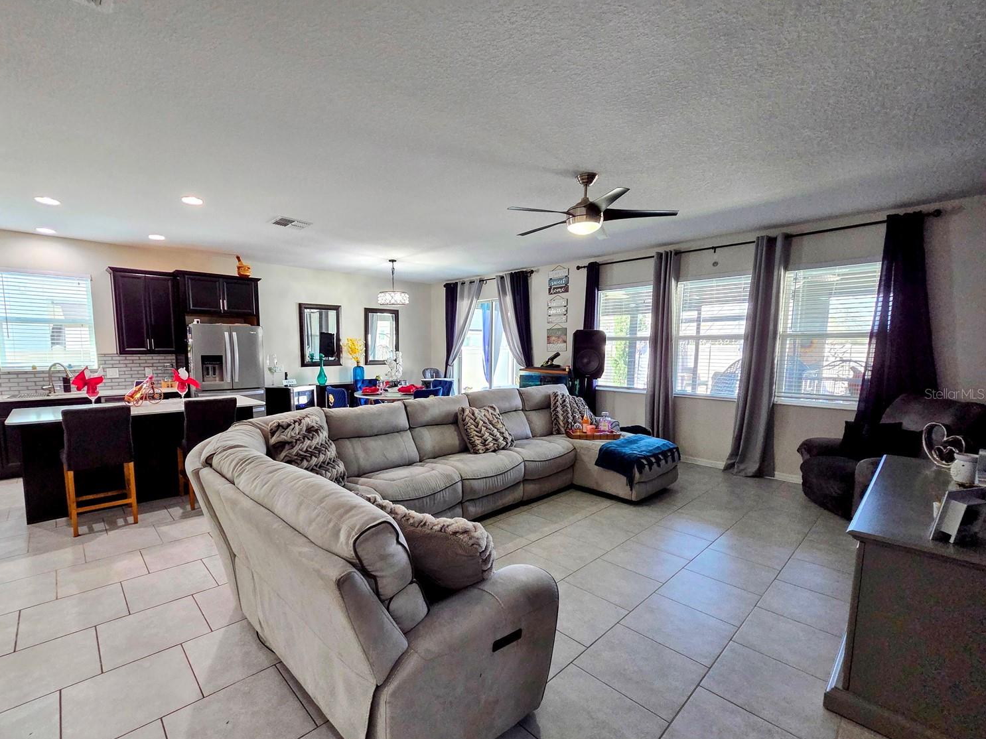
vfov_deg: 85.5
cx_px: 457
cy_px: 393
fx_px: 399
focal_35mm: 14
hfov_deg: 101.9
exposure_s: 1/60
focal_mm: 2.2
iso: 320
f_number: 2.2
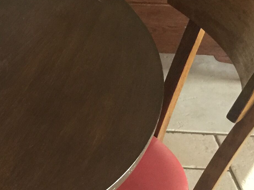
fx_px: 756
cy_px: 171
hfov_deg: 16.6
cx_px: -169
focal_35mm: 103
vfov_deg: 14.2
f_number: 2.2
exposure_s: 1/17
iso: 80
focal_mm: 4.15
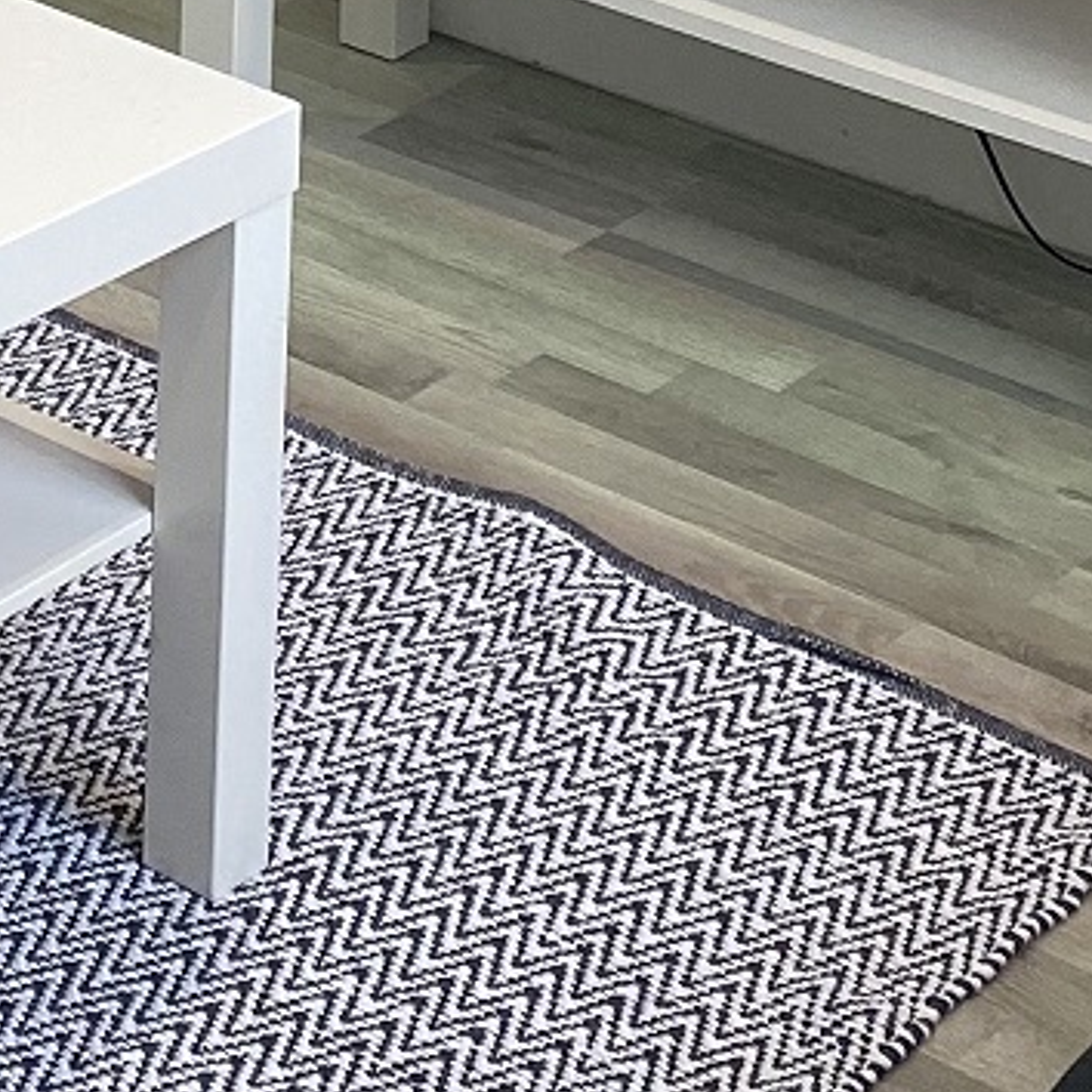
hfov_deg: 12.5
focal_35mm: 131
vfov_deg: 11.9
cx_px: -691
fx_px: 4675
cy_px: -1080
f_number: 1.8
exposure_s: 1/100
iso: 100
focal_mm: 4.25
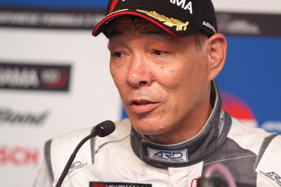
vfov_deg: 4.8
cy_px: 94
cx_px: 136
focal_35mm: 289
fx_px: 2255
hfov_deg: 7.1
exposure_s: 1/250
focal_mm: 180
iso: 500
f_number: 2.8
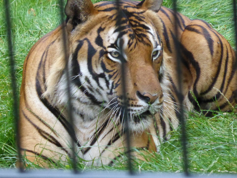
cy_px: 89
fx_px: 2355
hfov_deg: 5.8
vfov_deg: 4.3
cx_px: 118
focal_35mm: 344
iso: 1600
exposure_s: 1/250
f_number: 5.9
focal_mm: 55.7
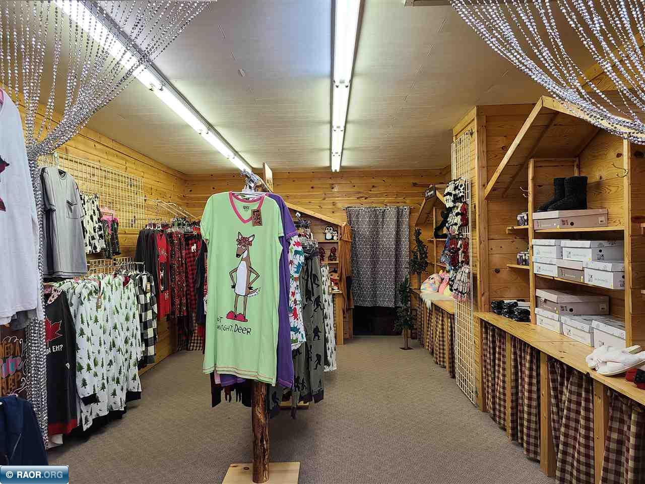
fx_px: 484
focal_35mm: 26
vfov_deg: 53.1
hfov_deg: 67.3
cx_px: 322
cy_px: 242
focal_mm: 5.4
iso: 80
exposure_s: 1/60
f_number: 1.8
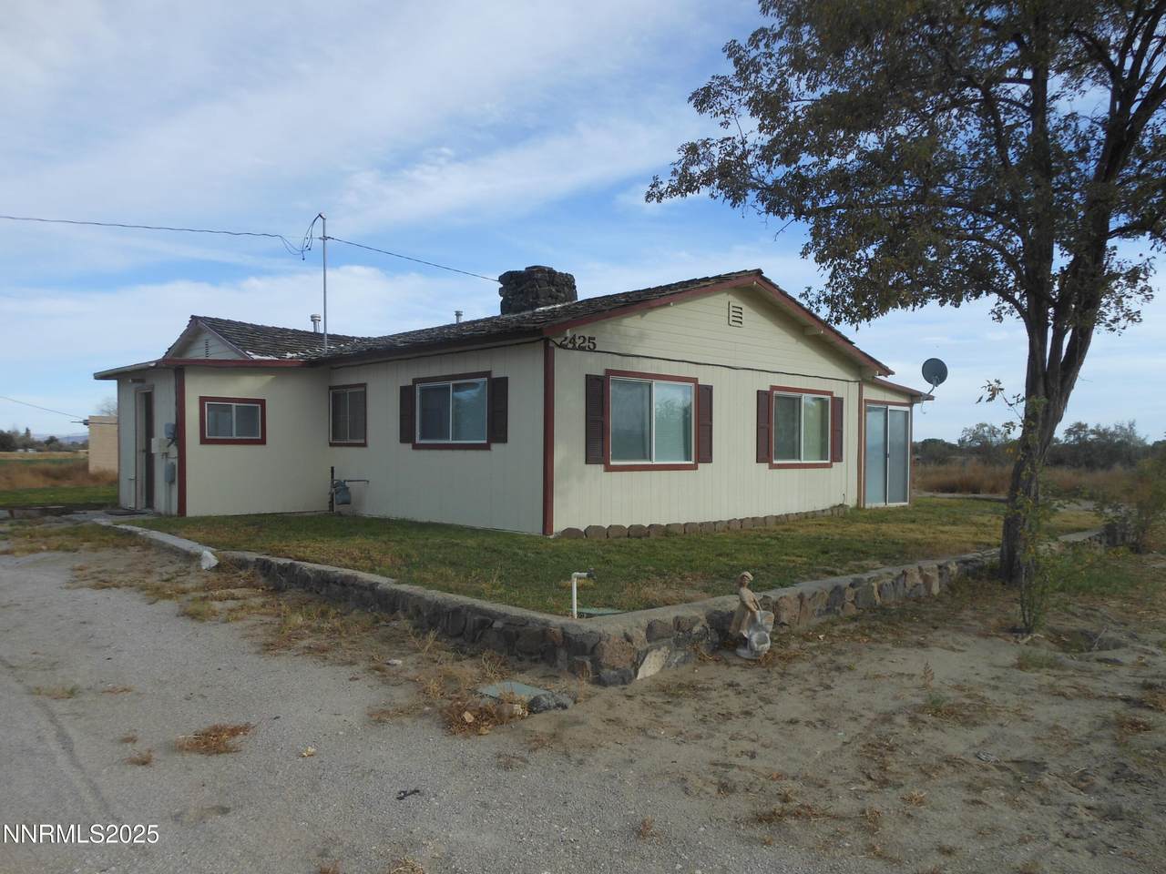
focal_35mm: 25
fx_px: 842
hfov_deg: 69.4
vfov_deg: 54.9
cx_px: 583
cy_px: 437
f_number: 3.2
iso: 80
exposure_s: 1/800
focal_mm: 4.5
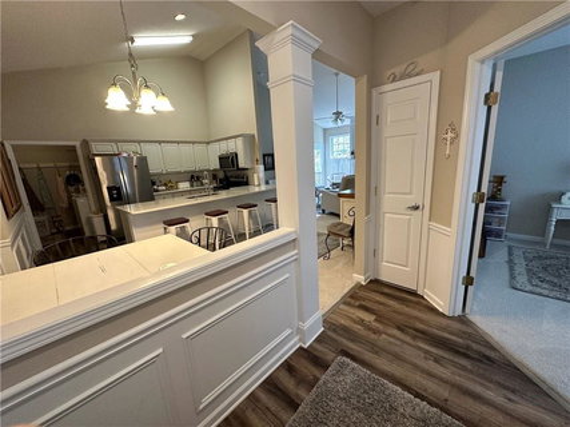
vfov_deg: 85.6
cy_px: 214
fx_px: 230
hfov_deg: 102.1
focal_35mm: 14
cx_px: 285
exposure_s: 1/120
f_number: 2.2
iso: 250
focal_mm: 2.22
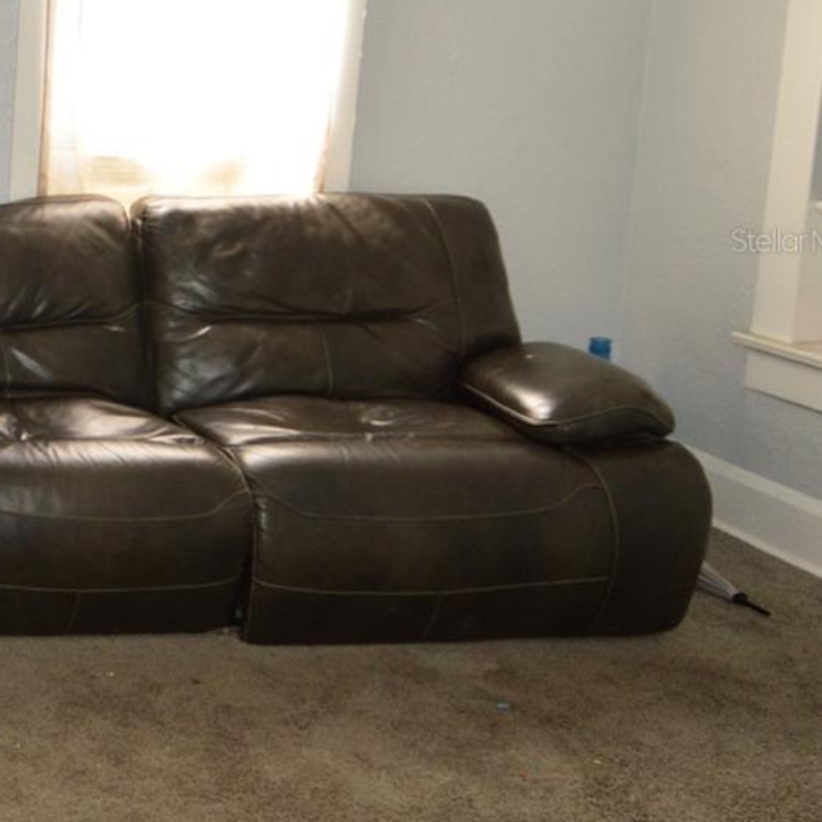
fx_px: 1236
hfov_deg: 27.3
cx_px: -368
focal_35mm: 46
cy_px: 240
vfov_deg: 36.2
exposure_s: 1/60
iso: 450
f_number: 4
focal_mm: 12
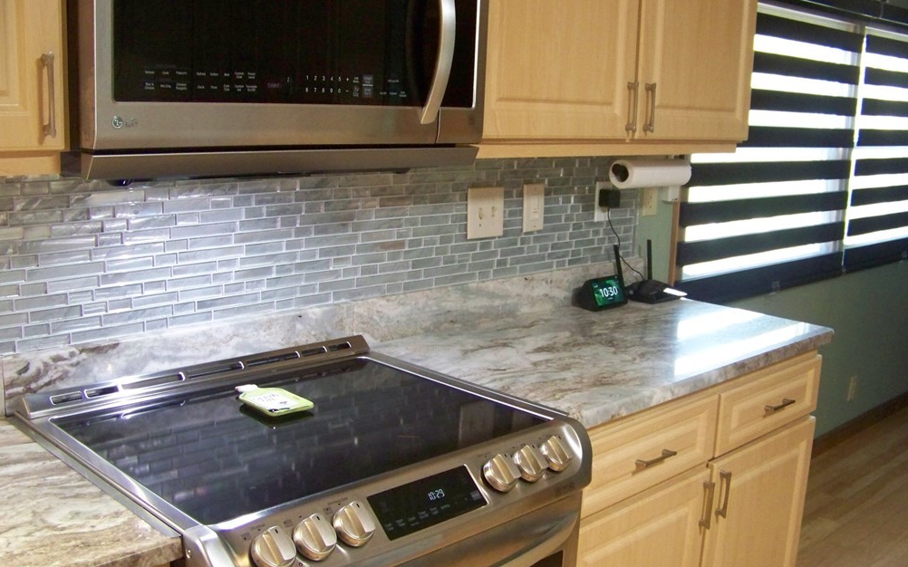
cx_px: 446
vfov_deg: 32.8
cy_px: 301
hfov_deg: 50.4
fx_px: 965
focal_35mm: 39
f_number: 2.8
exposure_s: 1/20
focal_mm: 5.85
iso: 400
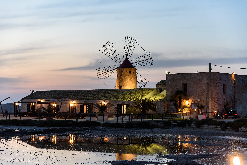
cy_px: 82
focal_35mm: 78
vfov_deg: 17.5
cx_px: 124
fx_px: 535
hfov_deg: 26.0
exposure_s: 1/25
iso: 1600
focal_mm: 78
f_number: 4.5
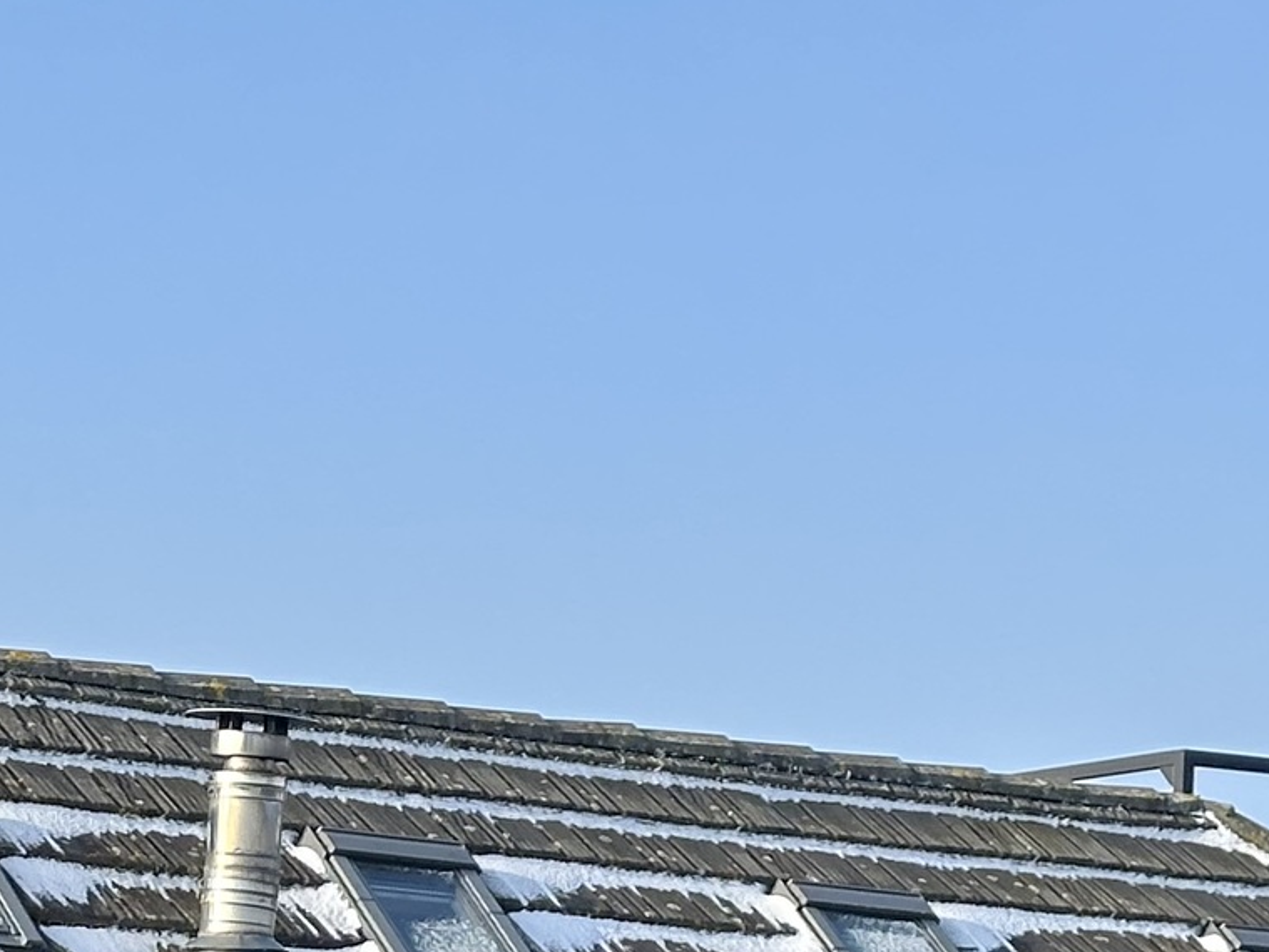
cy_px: 1519
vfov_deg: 9.1
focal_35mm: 158
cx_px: 147
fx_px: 5795
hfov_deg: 12.4
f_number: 1.78
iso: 64
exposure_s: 1/1848
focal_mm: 6.86
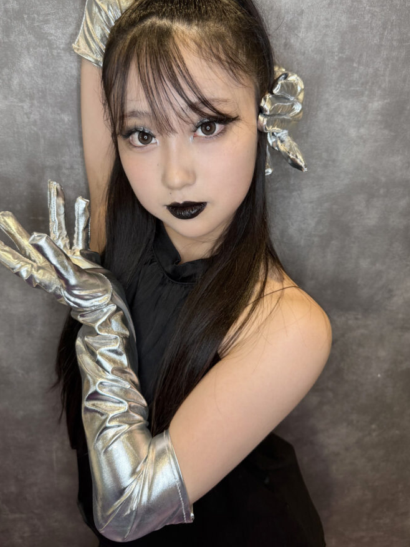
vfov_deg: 63.3
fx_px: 442
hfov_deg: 49.7
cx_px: 187
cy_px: 243
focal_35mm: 28
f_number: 1.78
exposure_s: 1/121
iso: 160
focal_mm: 6.76
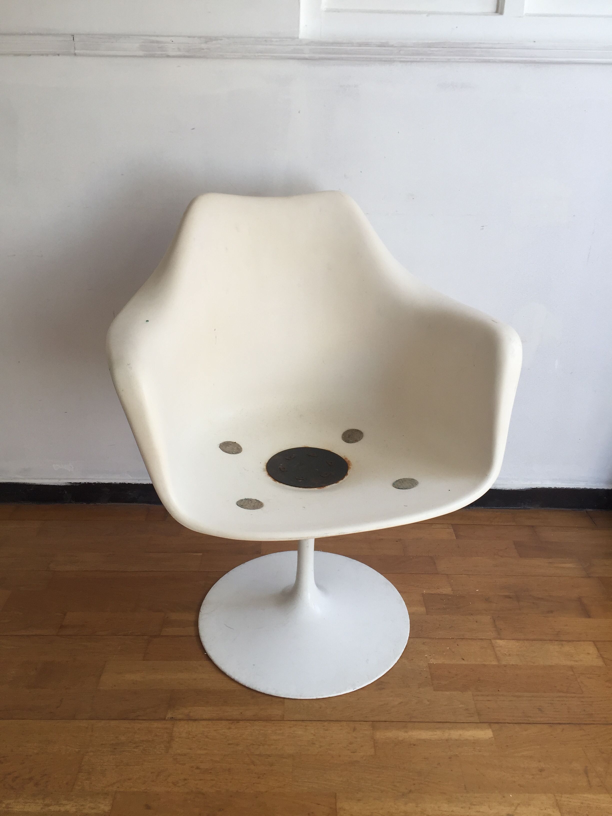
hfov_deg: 48.2
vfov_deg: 61.7
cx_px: 306
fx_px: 684
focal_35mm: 29
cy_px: 408
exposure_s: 1/100
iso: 40
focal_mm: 4.15
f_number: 2.2
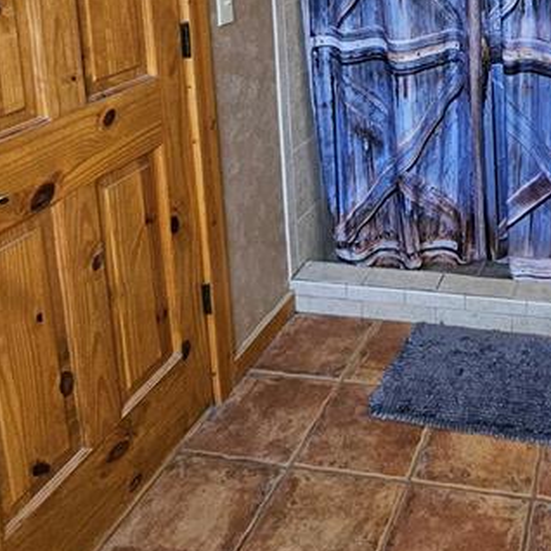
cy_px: 18
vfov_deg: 40.2
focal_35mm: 37
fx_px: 666
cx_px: 522
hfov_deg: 40.6
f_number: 2.2
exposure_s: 1/60
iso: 250
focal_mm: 1.7
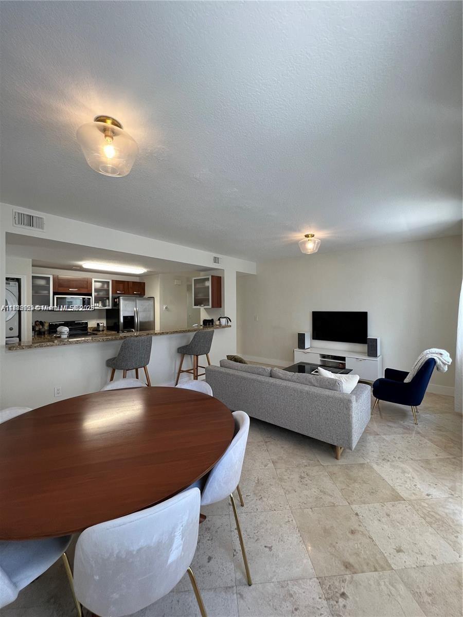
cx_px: 232
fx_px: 232
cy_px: 308
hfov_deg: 89.9
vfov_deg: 106.2
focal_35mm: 13
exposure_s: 1/120
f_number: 1.8
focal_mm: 1.57
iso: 125
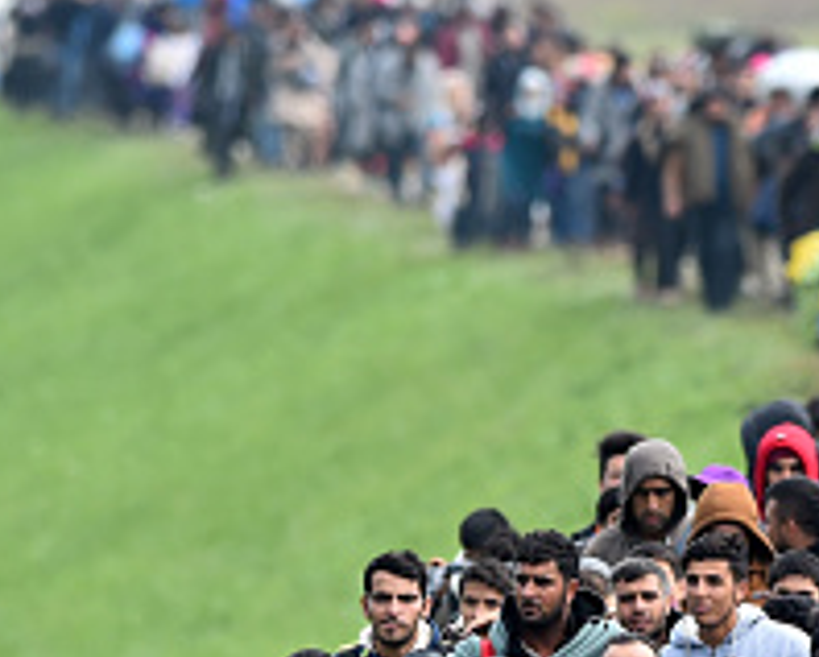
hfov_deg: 1.6
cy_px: 663
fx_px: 28620
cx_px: 575
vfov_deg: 1.3
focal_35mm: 1179
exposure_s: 1/1600
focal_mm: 420
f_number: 5
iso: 640
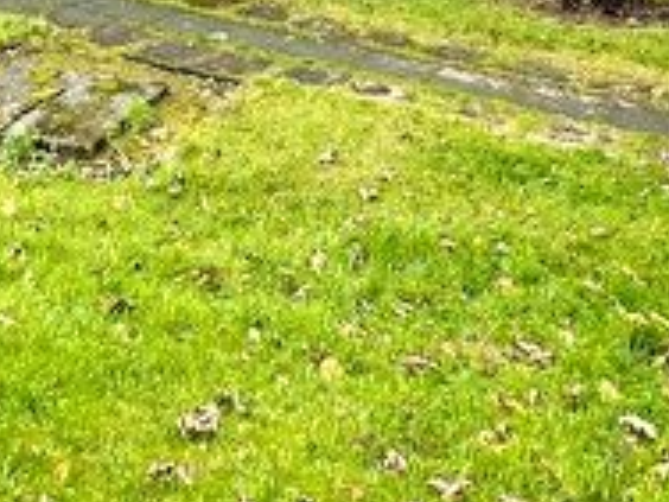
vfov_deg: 21.3
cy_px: -336
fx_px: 1005
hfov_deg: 36.5
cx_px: 228
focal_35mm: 52
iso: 40
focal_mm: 2.22
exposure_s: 1/153
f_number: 2.2
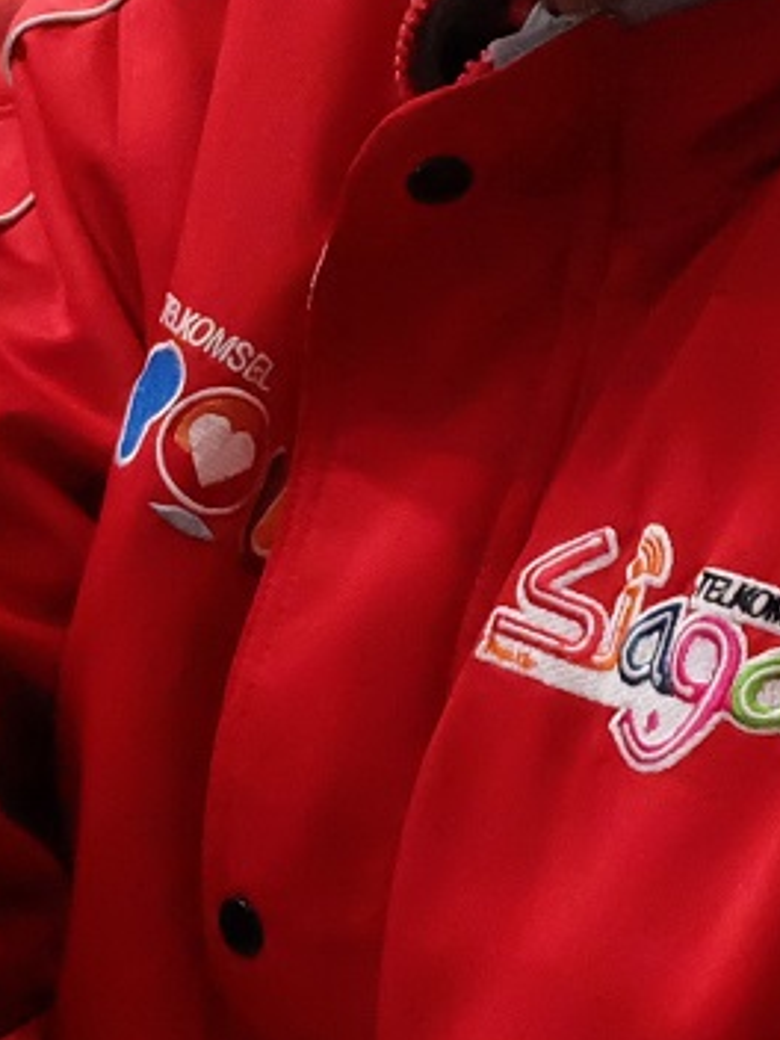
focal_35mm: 164
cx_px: -65
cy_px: 87
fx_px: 4927
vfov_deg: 12.0
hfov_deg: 9.0
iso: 6400
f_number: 5
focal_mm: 20.1
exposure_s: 1/150
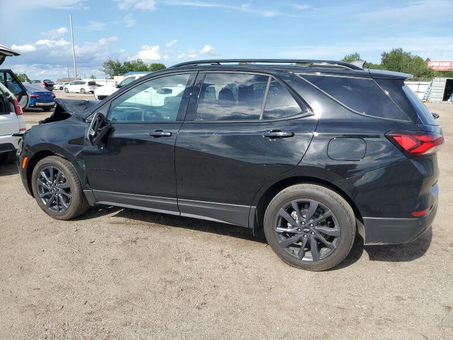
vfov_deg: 53.1
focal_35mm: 26
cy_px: 170
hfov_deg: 67.3
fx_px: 340
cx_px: 226
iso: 50
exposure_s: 1/2500
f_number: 1.5
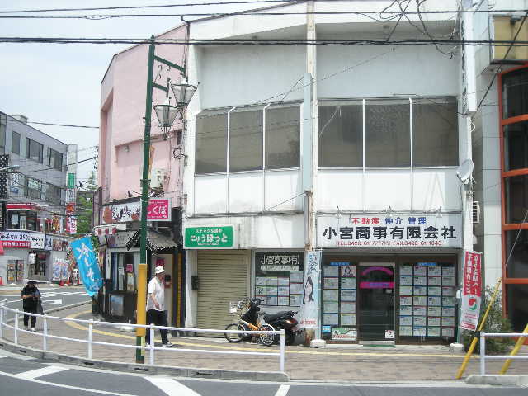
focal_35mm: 49
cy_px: 198
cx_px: 264
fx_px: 747
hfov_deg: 38.9
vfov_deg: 29.7
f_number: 6.4
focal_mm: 7.9
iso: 50
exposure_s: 1/166
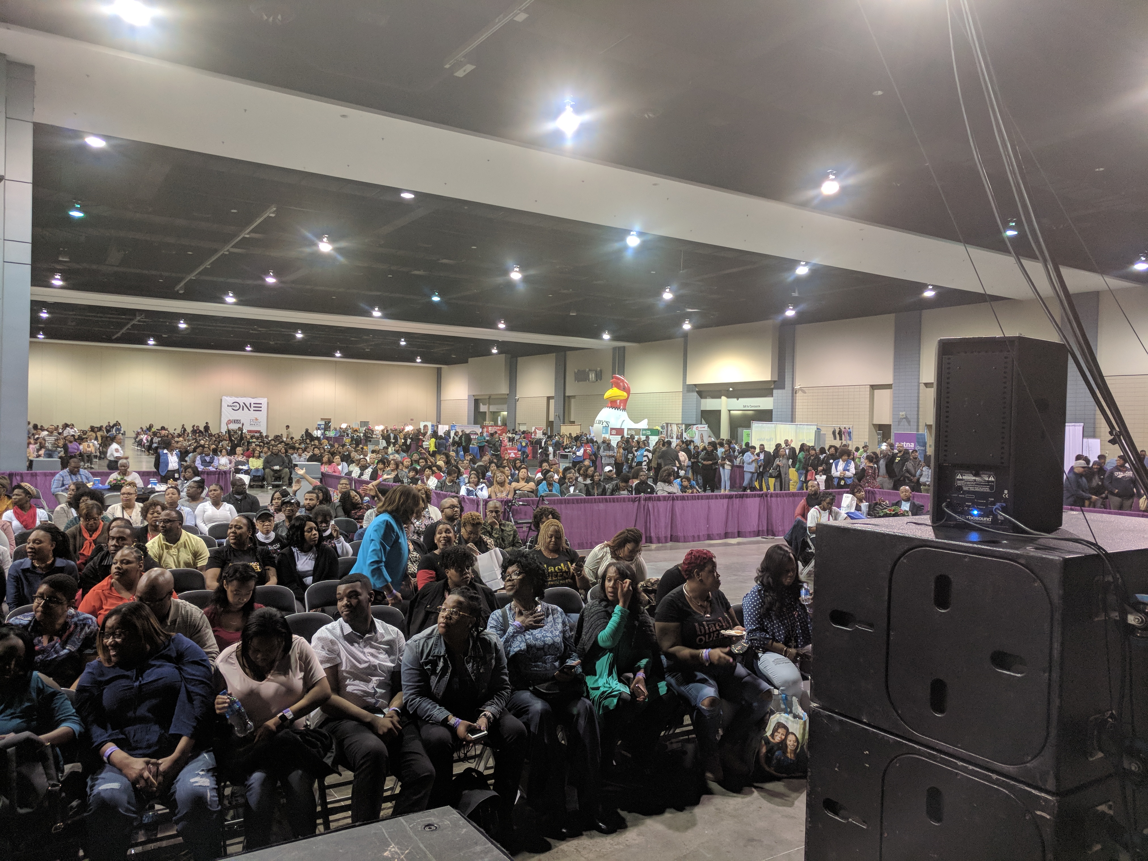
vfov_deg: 53.1
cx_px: 574
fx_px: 862
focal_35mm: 26
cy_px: 430
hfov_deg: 67.3
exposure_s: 1/60
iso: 235
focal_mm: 4.67
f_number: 2
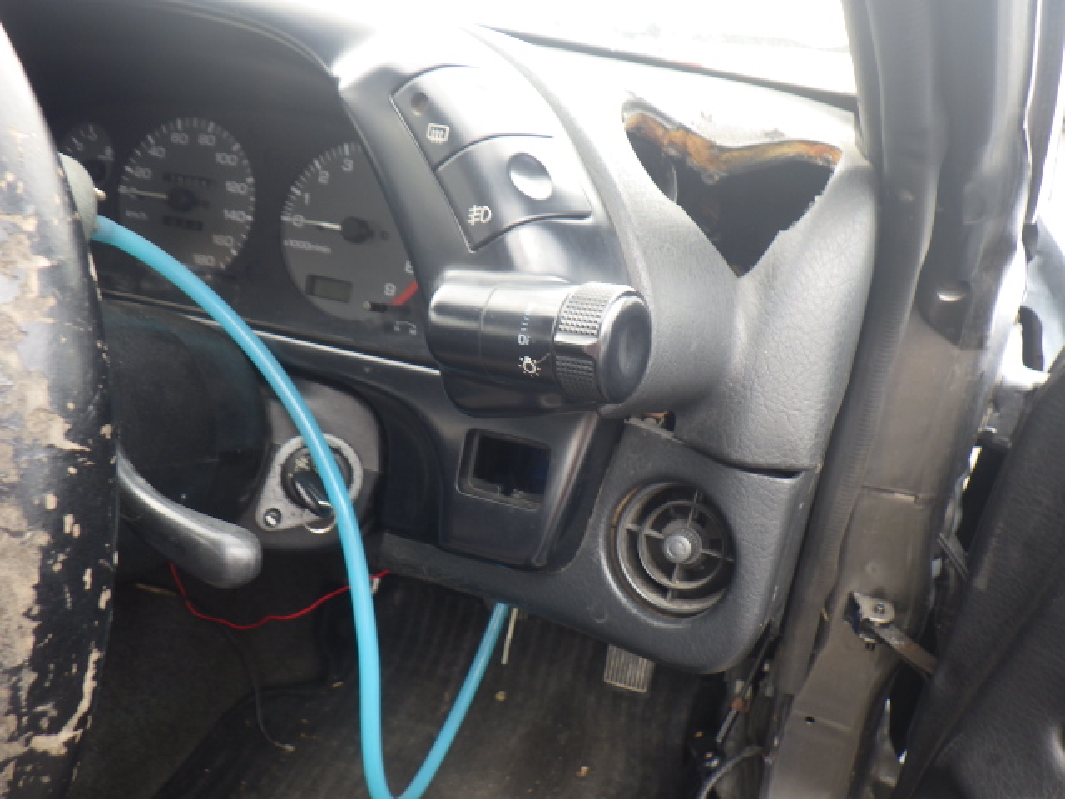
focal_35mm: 28
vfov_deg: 49.7
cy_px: 400
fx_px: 861
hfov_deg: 63.4
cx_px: 532
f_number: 3.5
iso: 125
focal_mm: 5
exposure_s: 1/60
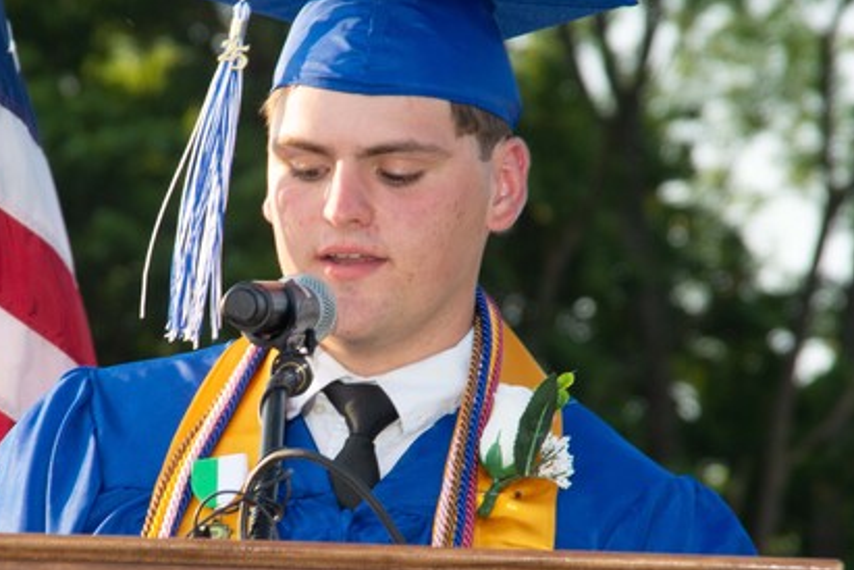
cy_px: 352
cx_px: 337
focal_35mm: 428
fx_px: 10152
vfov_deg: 3.2
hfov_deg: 4.8
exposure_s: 1/200
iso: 800
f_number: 16
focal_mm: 220
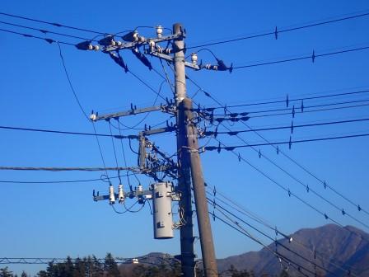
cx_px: 184
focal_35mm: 100
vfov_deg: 14.8
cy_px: 138
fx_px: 1066
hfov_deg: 19.6
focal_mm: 18
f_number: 6.3
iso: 100
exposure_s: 1/400
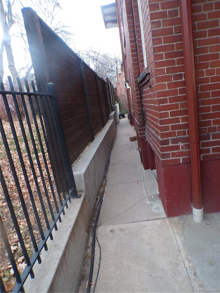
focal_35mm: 24
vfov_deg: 71.6
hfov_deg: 56.8
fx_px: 203
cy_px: 146
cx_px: 110
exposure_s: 1/70
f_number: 3
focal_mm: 4.3
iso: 100
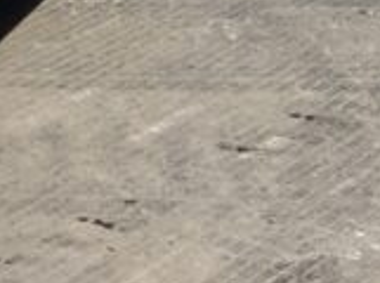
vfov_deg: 7.0
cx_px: -422
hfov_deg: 9.8
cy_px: -611
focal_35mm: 185
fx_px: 2026
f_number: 1.8
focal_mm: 3
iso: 20
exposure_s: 1/2320
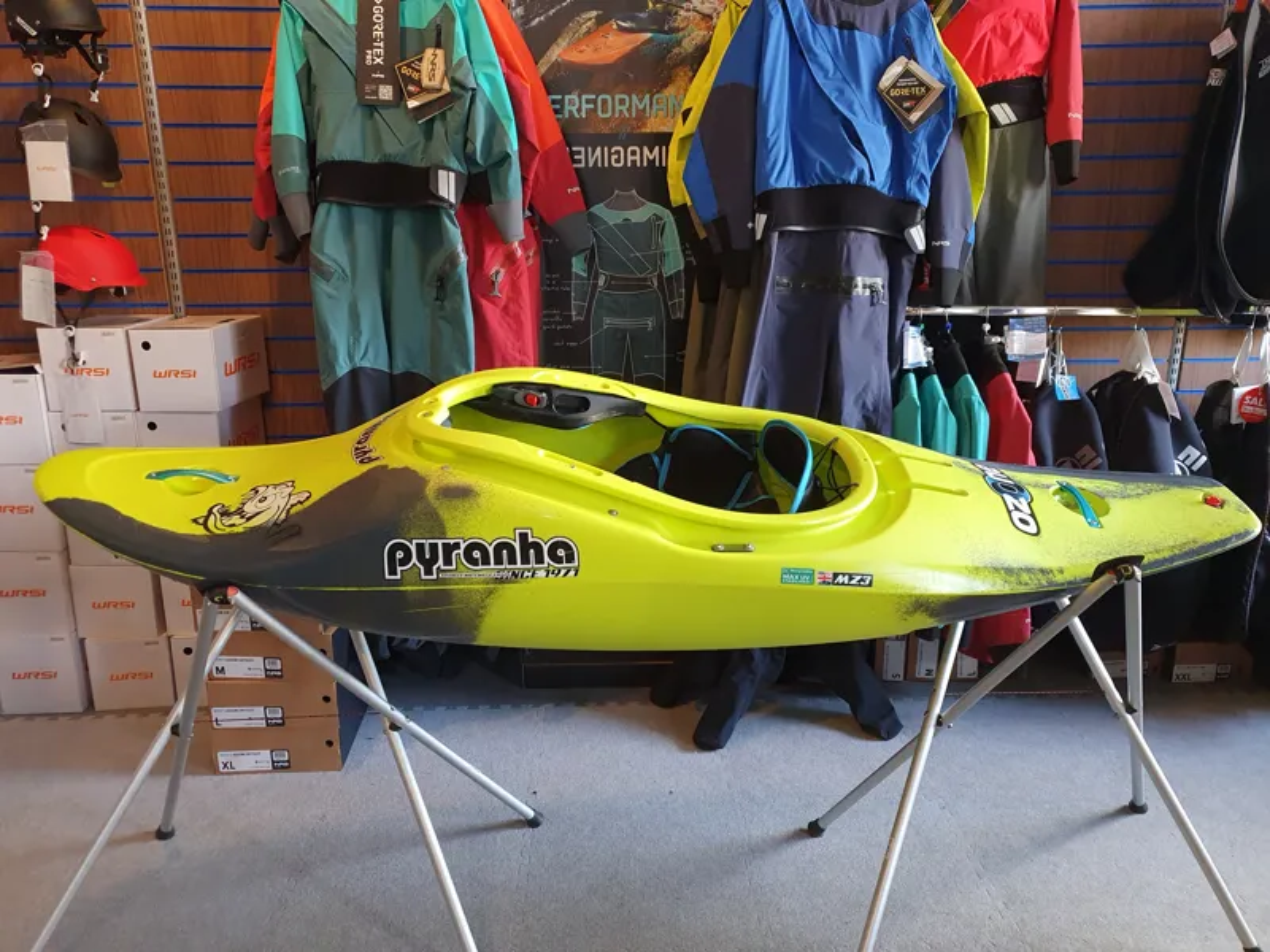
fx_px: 954
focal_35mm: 26
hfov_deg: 67.3
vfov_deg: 53.1
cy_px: 476
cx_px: 635
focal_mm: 4.32
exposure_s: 1/50
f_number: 1.5
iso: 200
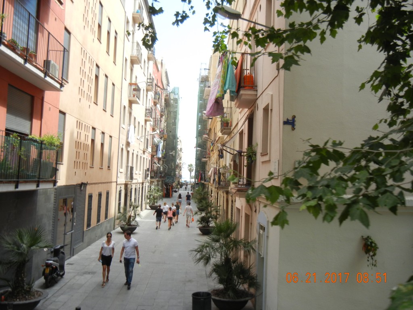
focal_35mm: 34
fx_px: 406
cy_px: 155
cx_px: 206
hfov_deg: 54.0
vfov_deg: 41.8
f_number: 3.6
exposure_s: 1/380
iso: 160
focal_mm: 6.2
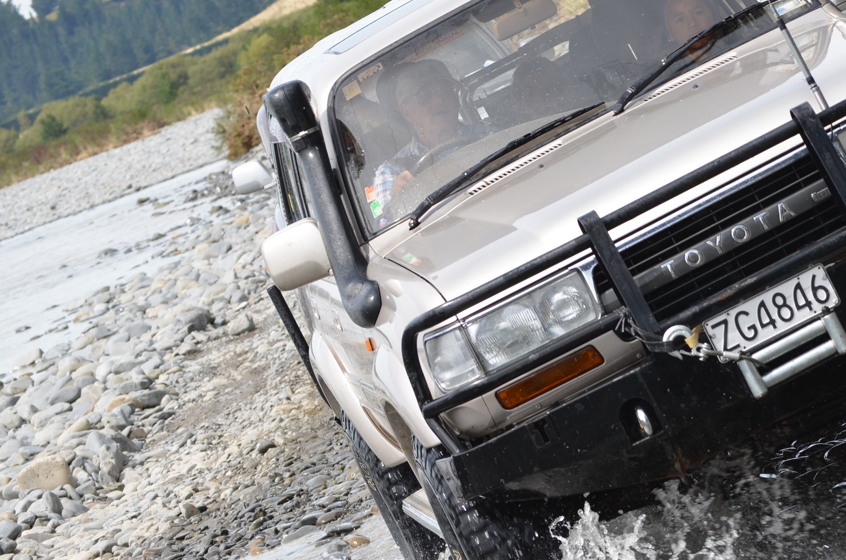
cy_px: 245
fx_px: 4807
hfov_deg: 10.0
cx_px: 649
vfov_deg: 6.7
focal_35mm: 205
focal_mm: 86
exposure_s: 1/250
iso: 125
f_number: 8
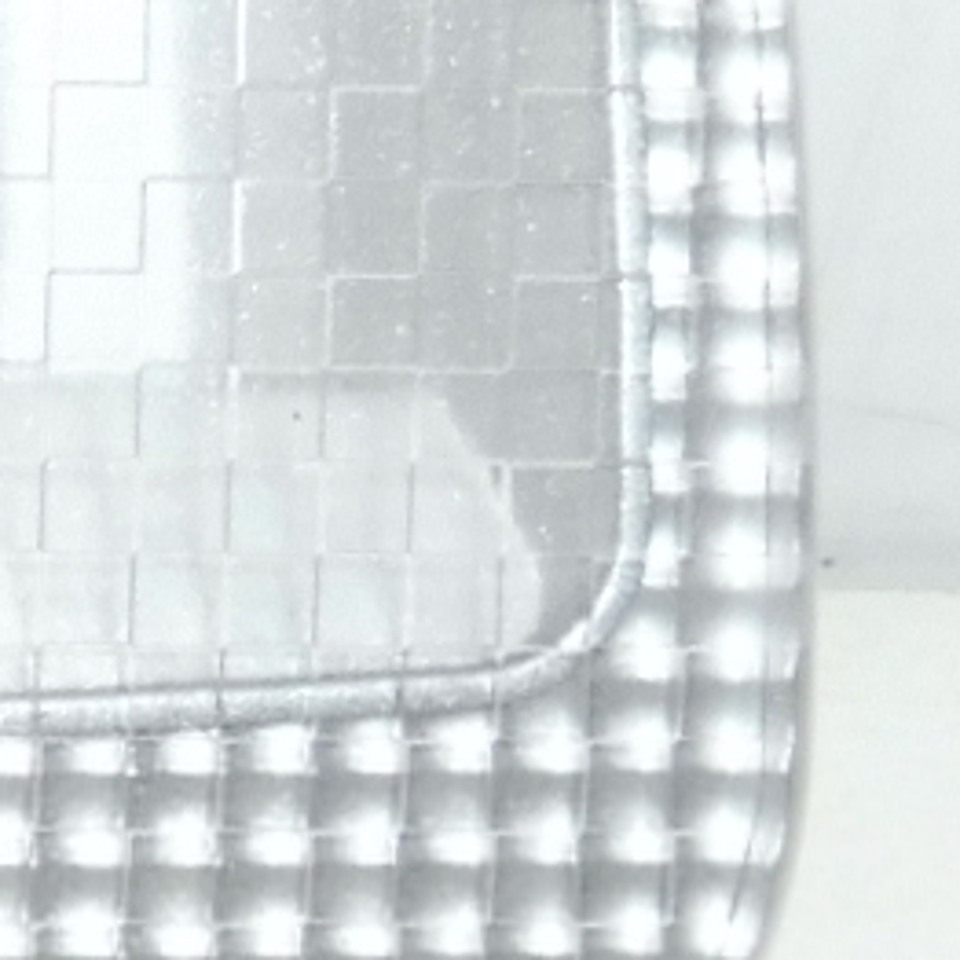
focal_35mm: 173
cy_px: 282
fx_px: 5428
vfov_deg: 10.1
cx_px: -1466
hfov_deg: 9.0
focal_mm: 4.4
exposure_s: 1/160
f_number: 3.5
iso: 200
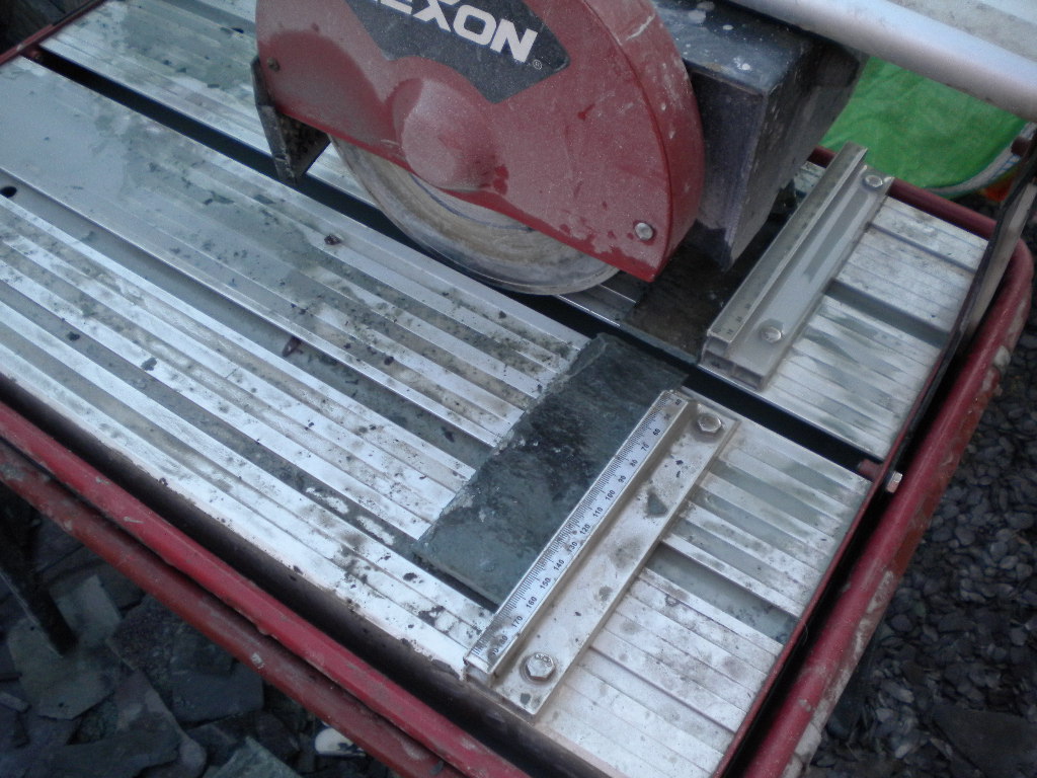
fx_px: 1049
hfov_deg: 52.6
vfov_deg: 40.7
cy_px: 389
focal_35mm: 35
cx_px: 518
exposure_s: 1/472
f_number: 3.1
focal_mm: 6.3
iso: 296
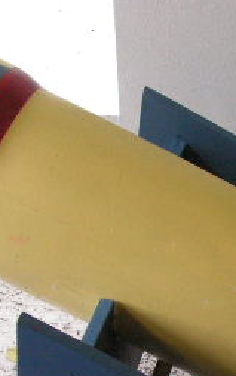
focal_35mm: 96
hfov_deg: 13.5
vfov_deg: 21.3
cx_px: 224
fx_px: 987
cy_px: 323
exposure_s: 1/40
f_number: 3.2
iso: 200
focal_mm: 6
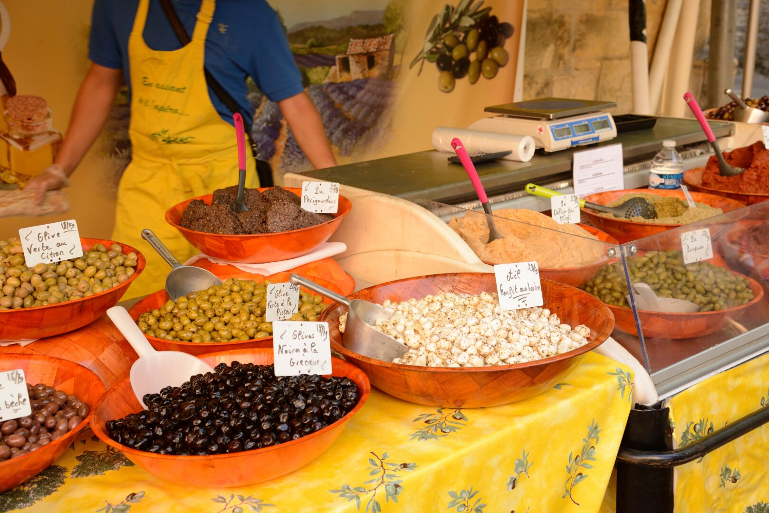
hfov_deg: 41.1
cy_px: 256
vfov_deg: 28.1
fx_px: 1026
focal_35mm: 48
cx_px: 384
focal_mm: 48
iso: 400
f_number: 6.3
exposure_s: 1/60
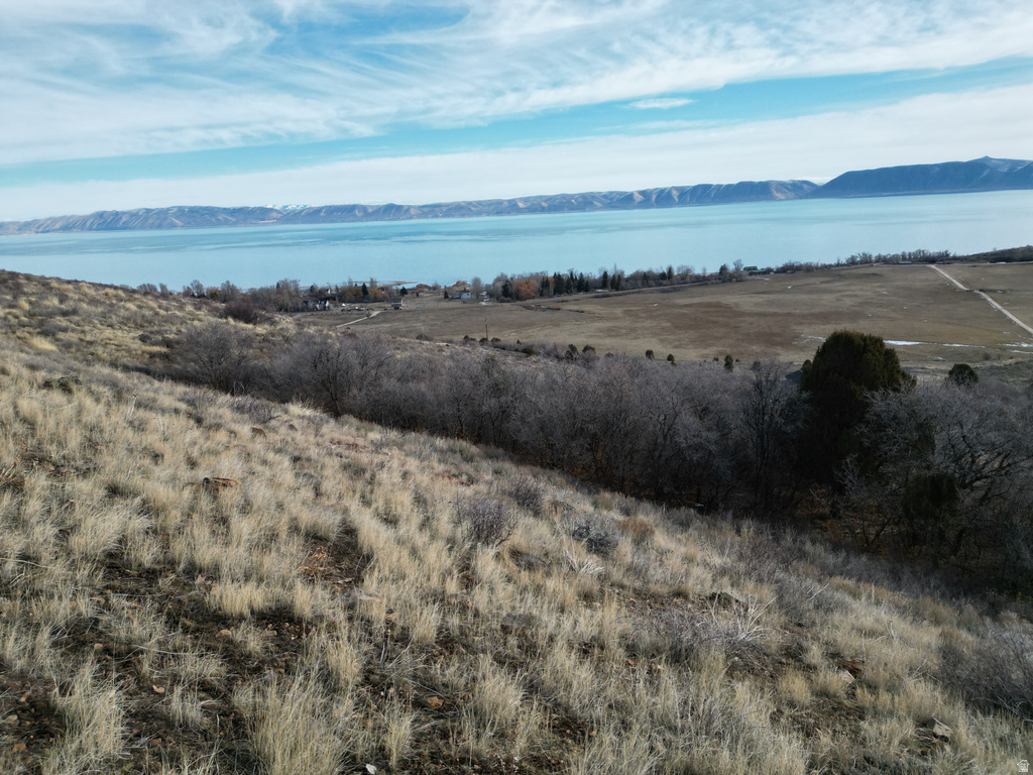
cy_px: 388
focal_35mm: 24
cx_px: 516
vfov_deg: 56.8
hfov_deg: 71.6
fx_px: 716
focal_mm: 6.72
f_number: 1.7
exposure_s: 1/3200
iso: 160
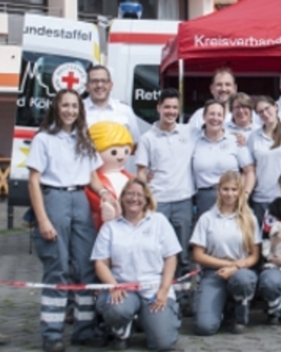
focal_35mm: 98
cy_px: 139
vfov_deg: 19.5
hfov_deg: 14.9
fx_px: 1019
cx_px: 386
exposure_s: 1/200
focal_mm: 31
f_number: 7.1
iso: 100
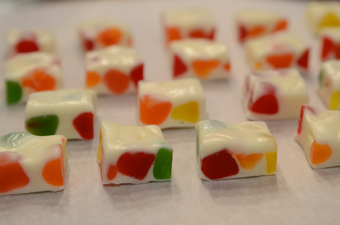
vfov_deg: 18.8
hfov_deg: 28.1
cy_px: 112
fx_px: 679
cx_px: 170
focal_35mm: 72
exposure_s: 1/30
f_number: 2.8
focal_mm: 48
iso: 200
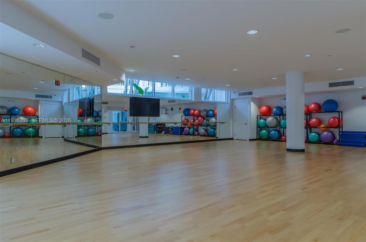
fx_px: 228
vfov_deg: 55.9
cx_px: 183
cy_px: 121
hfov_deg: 77.4
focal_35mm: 22
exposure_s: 1.3
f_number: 9
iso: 100
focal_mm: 15
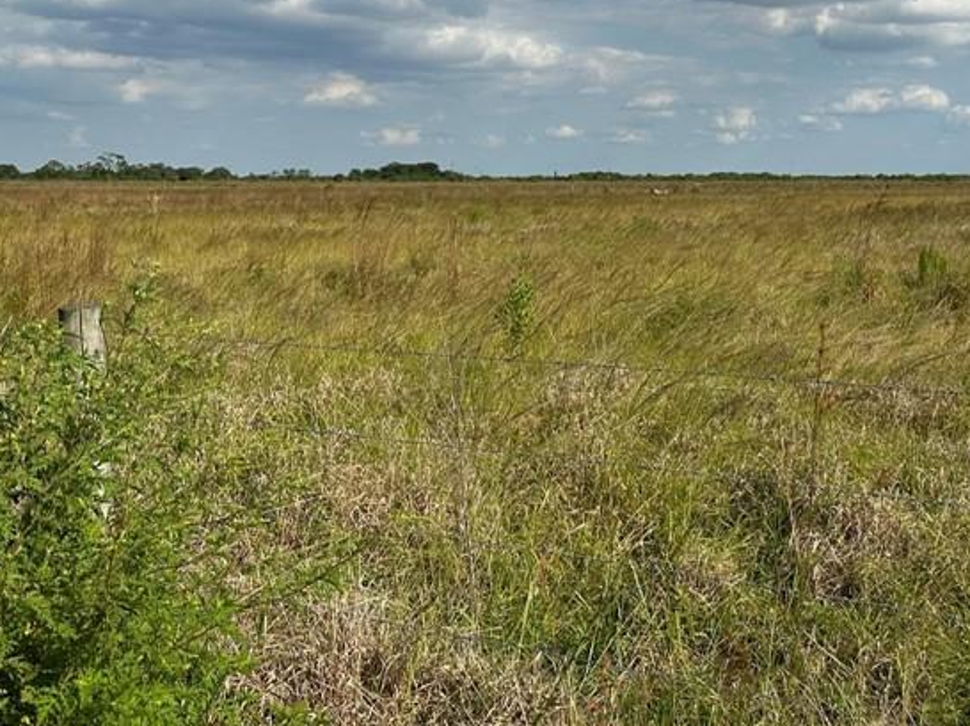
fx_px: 1260
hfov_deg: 40.6
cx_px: 759
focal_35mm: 45
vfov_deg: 31.4
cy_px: 157
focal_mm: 6.86
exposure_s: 1/6623
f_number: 1.78
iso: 80
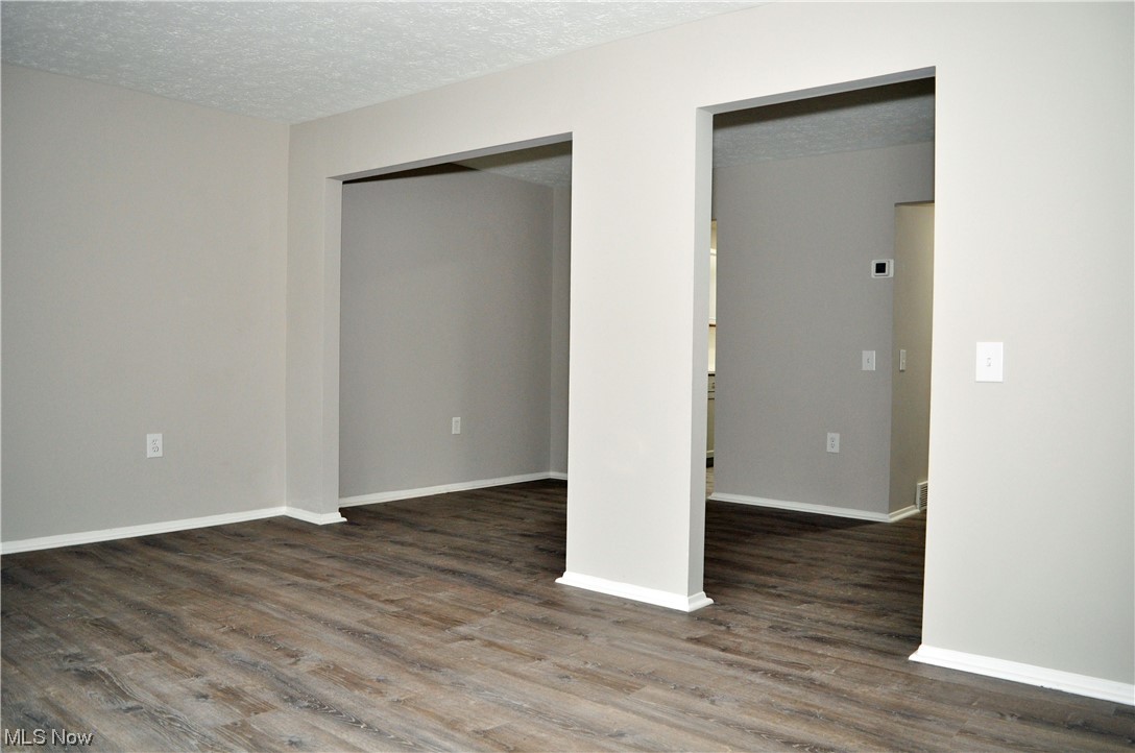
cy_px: 376
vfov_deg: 47.8
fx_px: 850
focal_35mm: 27
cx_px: 568
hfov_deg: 67.5
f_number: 4
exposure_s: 1/60
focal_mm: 18
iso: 800
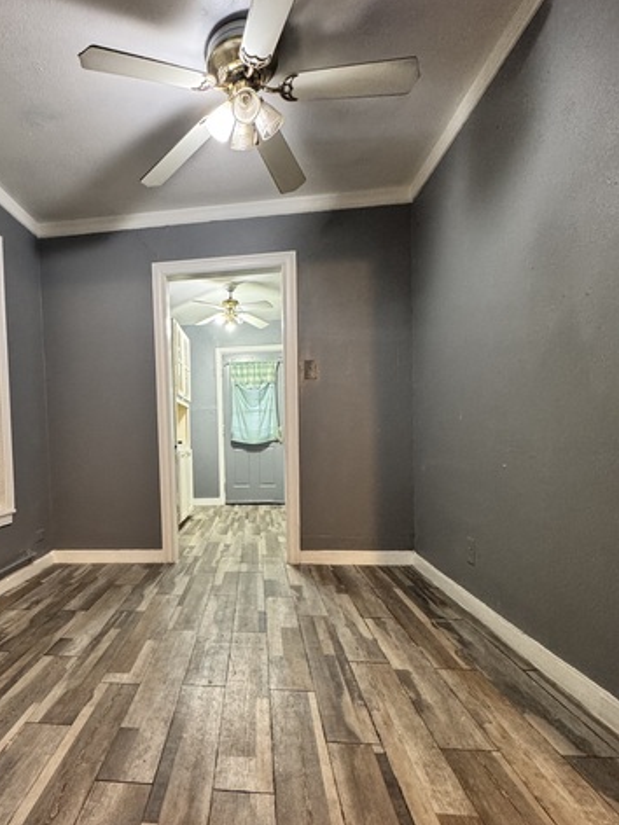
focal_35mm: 19
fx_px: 453
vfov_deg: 84.2
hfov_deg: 66.6
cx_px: 201
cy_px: 465
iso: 500
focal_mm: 2.22
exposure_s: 1/60
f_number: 2.2
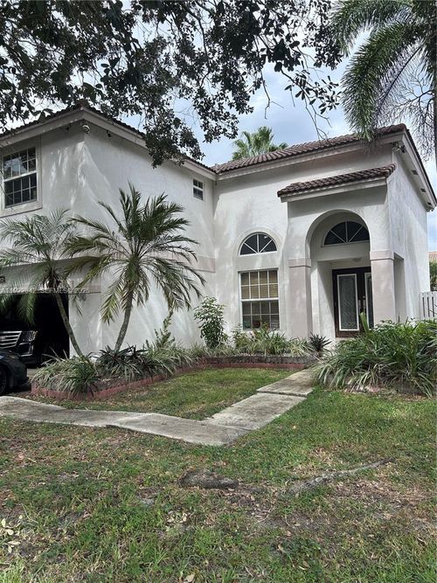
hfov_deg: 53.0
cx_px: 218
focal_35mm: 26
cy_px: 292
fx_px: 438
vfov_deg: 67.3
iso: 50
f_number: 1.5
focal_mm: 5.7
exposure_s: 1/1431
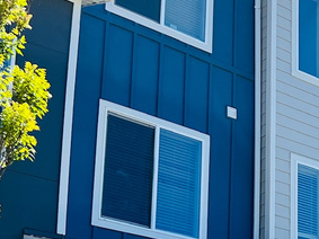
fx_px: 866
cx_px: 370
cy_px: 274
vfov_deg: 15.2
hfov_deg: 19.8
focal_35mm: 94
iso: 50
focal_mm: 5.7
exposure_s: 1/4630
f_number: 1.5
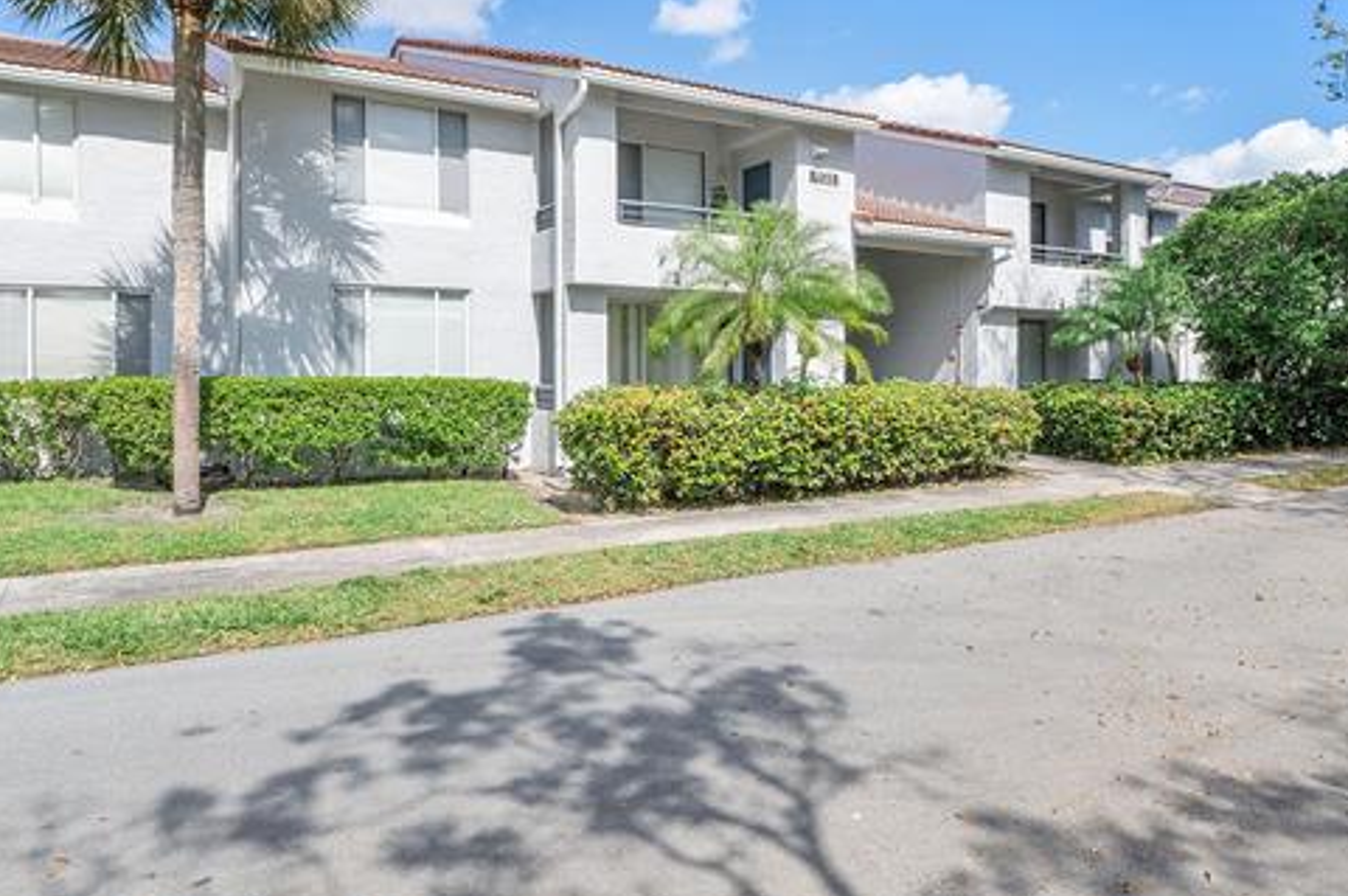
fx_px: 935
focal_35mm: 25
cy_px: 382
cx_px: 784
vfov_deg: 51.0
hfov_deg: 71.1
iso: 100
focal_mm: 10
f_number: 11
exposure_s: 1/125
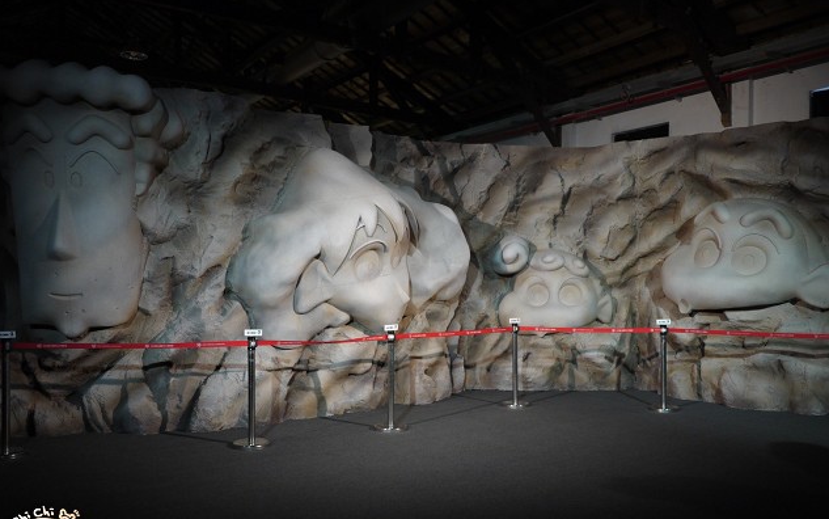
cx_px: 411
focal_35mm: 30
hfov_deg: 62.9
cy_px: 278
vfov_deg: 41.8
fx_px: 678
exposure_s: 1/60
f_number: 2.5
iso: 250
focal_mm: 14
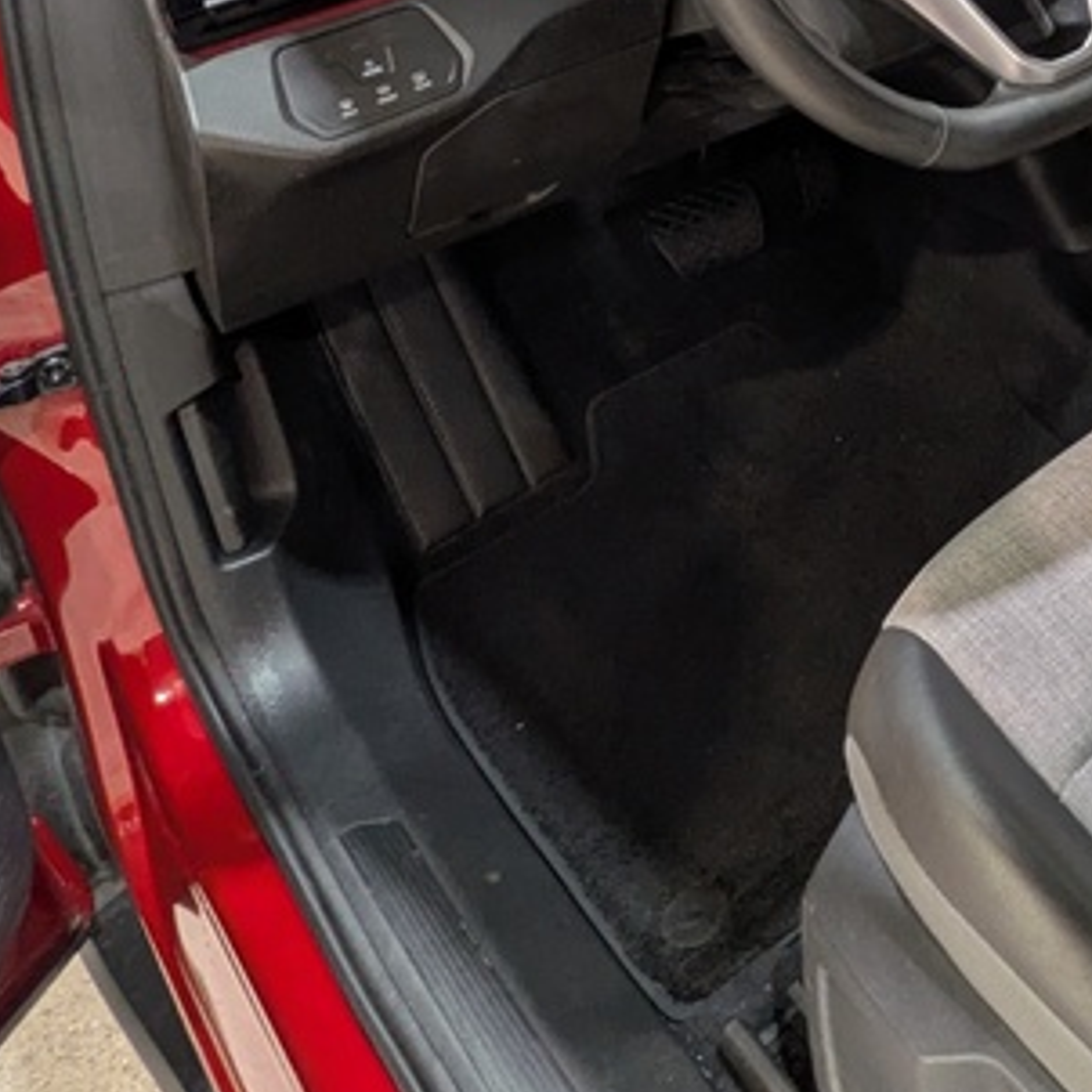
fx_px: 1499
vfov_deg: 36.3
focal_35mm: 42
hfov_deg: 35.7
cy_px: 18
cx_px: 1117
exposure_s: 1/25
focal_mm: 1.83
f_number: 2.2
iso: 72
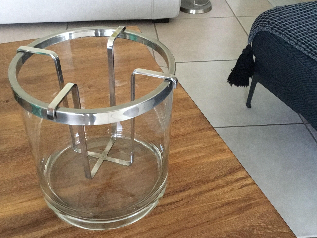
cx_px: 150
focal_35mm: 39
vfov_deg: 36.8
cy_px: 126
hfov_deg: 47.8
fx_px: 357
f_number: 2.4
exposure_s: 1/17
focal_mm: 3.3
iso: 400
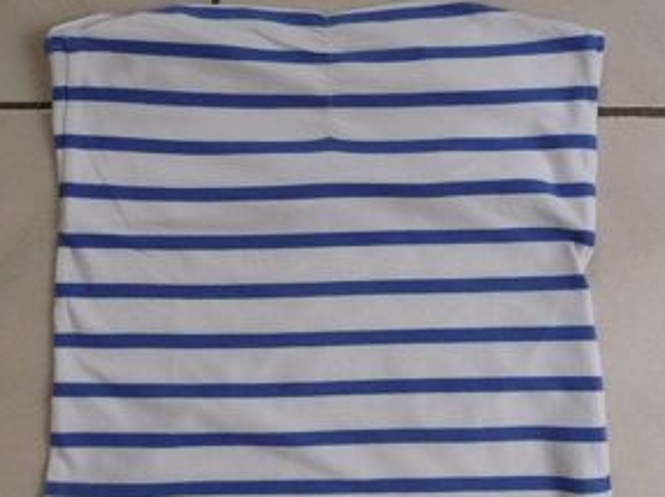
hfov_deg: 40.5
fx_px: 902
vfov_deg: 30.8
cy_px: 293
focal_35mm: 47
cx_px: 314
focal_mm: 4.7
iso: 400
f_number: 3.3
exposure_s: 1/20
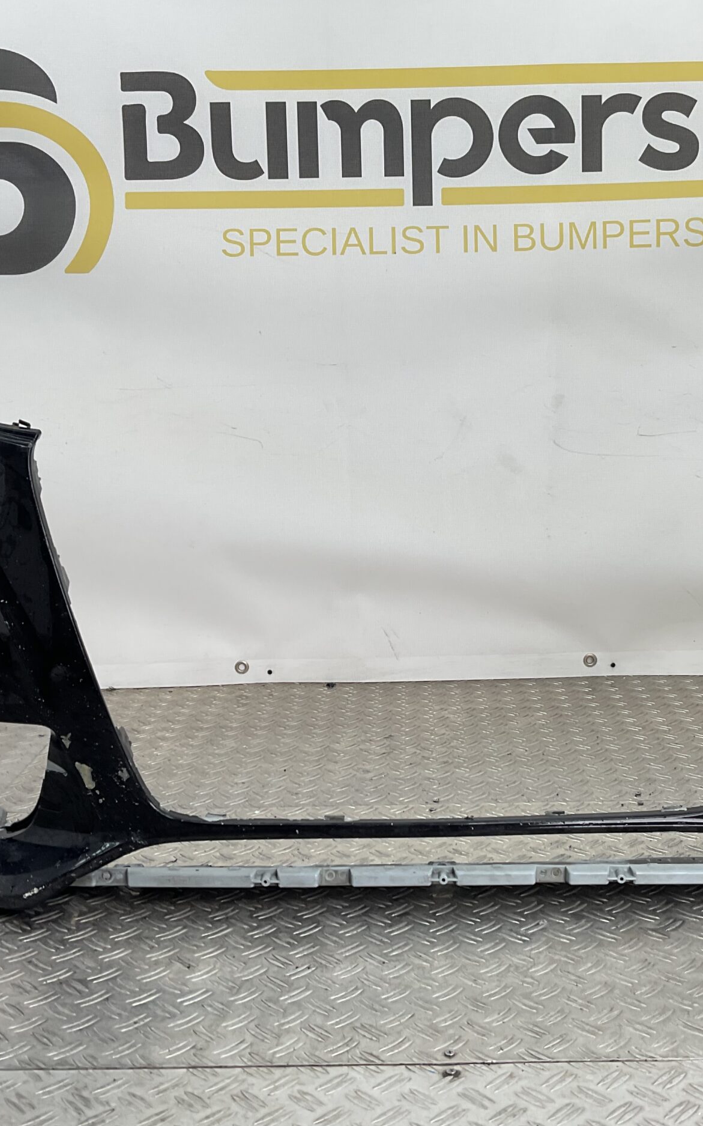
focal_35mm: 42
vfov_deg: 47.2
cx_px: 427
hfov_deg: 30.4
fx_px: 1288
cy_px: 552
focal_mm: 3
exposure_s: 1/145
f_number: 1.8
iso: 16
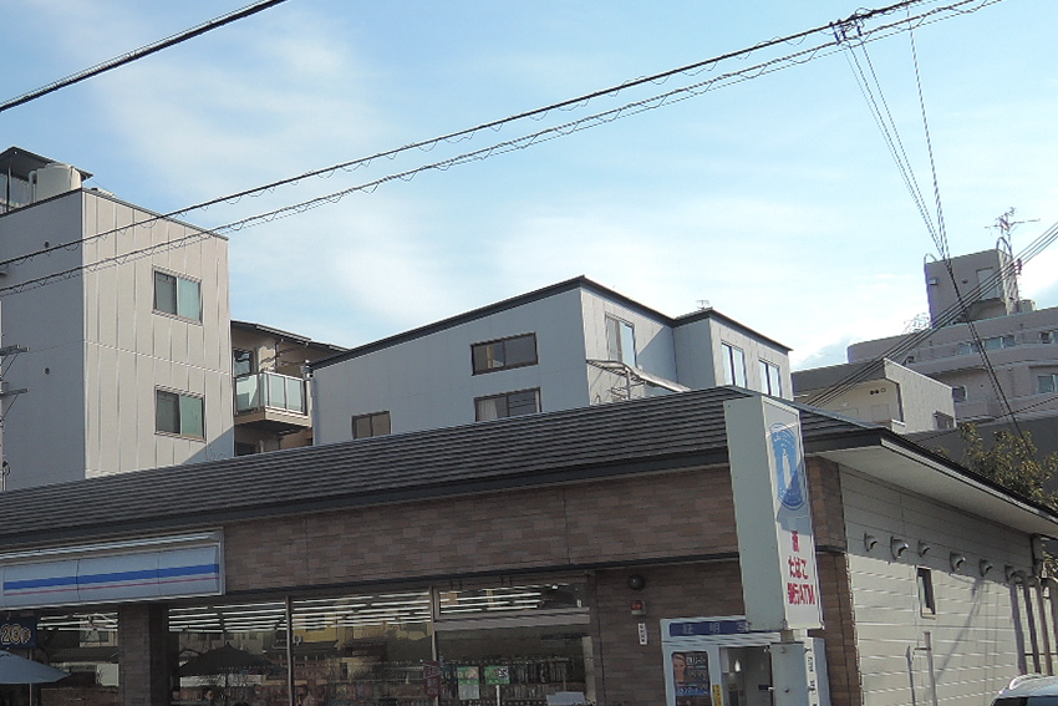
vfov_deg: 28.6
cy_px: 395
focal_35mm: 47
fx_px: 1381
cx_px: 212
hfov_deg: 40.2
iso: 80
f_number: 2.8
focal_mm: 5.1
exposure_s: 1/1250
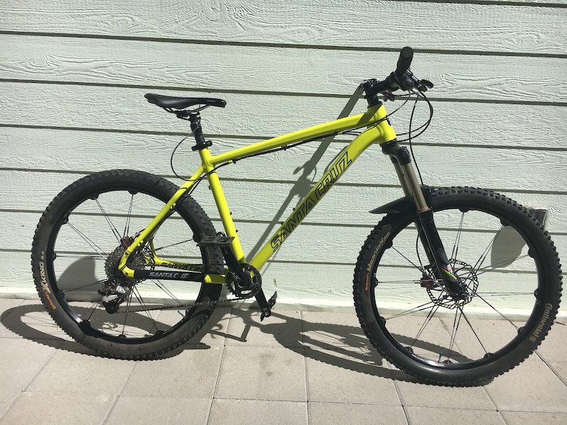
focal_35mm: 29
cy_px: 212
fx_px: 475
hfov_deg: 61.7
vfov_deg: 48.2
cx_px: 284
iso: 25
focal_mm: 4.15
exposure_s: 1/2747
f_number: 2.2
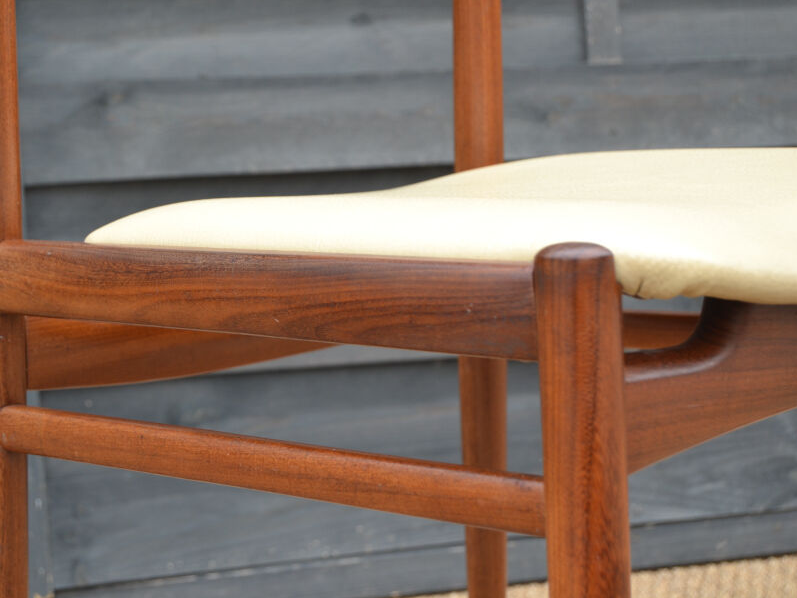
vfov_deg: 16.5
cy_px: 299
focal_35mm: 90
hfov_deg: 21.9
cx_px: 354
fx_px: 2062
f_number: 5.6
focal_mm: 55
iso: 250
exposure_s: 1/125
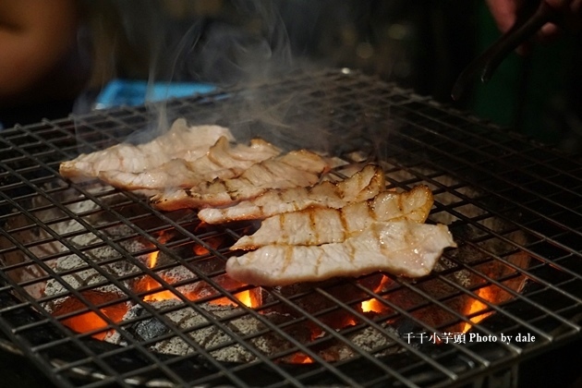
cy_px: 194
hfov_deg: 28.6
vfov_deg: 19.3
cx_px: 291
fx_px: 1140
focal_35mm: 70
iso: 3200
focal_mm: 47
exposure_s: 1/80
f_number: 5.6
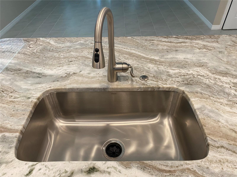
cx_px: 118
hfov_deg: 67.3
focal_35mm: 26
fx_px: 178
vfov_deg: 53.1
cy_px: 88
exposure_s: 1/60
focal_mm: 4.25
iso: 100
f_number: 1.8
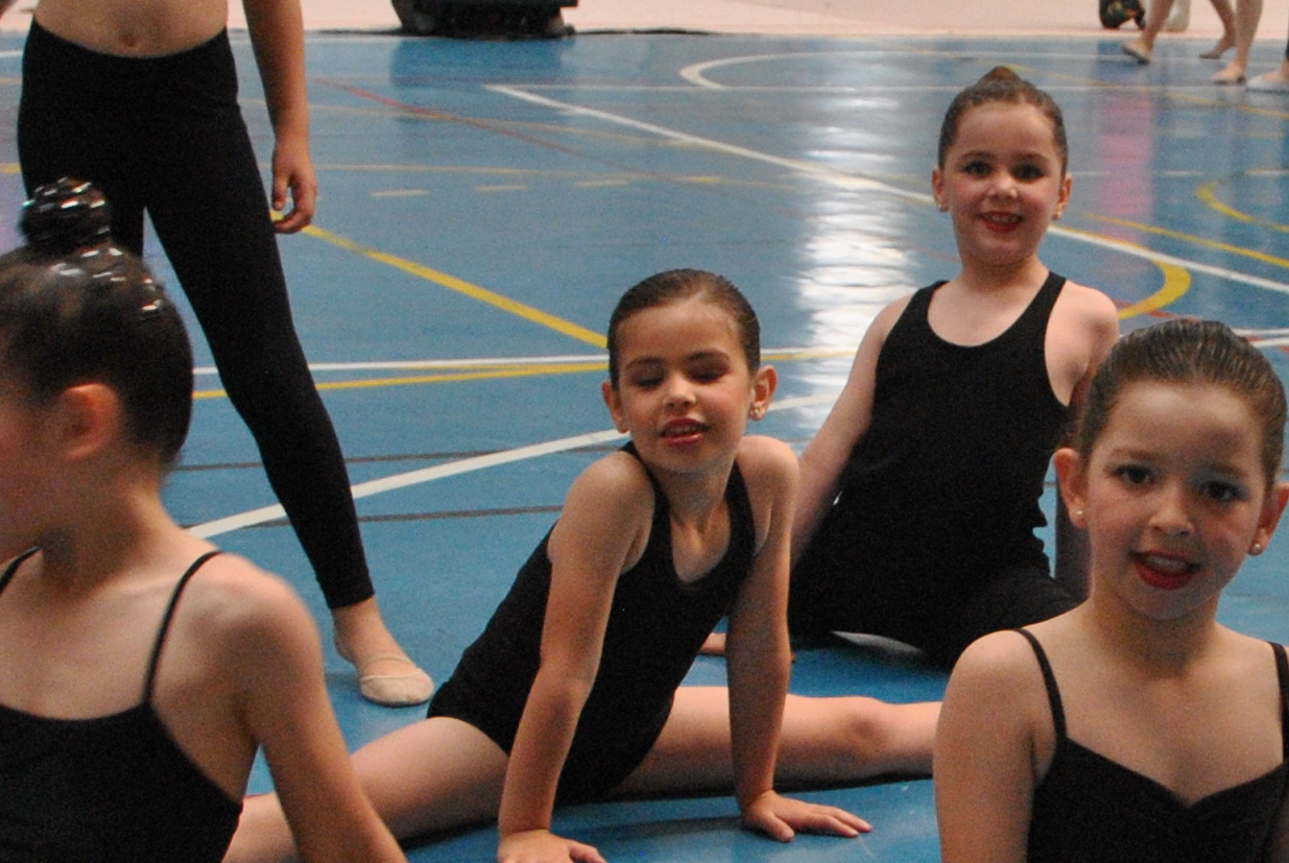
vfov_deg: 11.7
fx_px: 4215
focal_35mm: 118
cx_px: 1109
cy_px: 446
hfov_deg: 17.2
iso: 800
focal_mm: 25
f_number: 4.5
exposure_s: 1/80
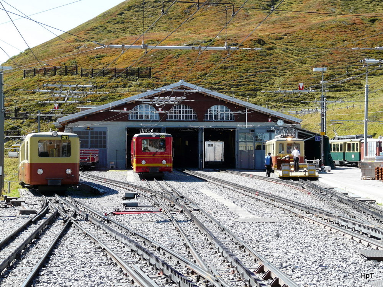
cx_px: 192
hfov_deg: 28.2
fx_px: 763
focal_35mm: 69
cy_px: 144
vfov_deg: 21.3
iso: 100
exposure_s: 1/200
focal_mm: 11.4
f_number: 5
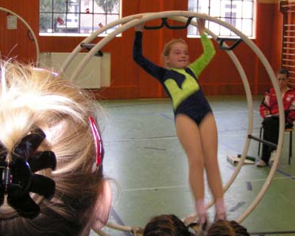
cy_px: 106
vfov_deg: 25.8
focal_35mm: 59
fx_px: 515
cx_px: 162
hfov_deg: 31.9
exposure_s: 1/40
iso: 200
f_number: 2.8
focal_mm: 5.8
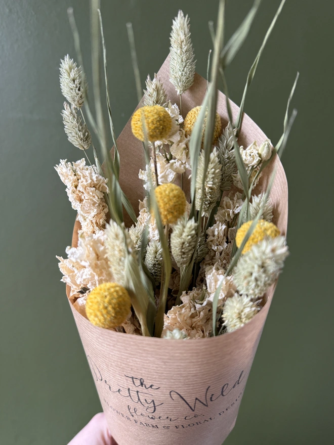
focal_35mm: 24
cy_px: 222
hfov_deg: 56.8
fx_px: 309
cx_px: 167
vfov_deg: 71.6
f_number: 1.78
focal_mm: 6.76
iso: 160
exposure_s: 1/121
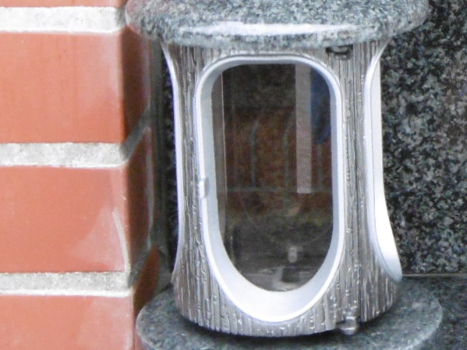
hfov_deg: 13.0
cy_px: 5
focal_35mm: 147
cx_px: 615
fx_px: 1983
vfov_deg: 10.0
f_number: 3.8
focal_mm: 7.7
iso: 400
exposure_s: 1/50
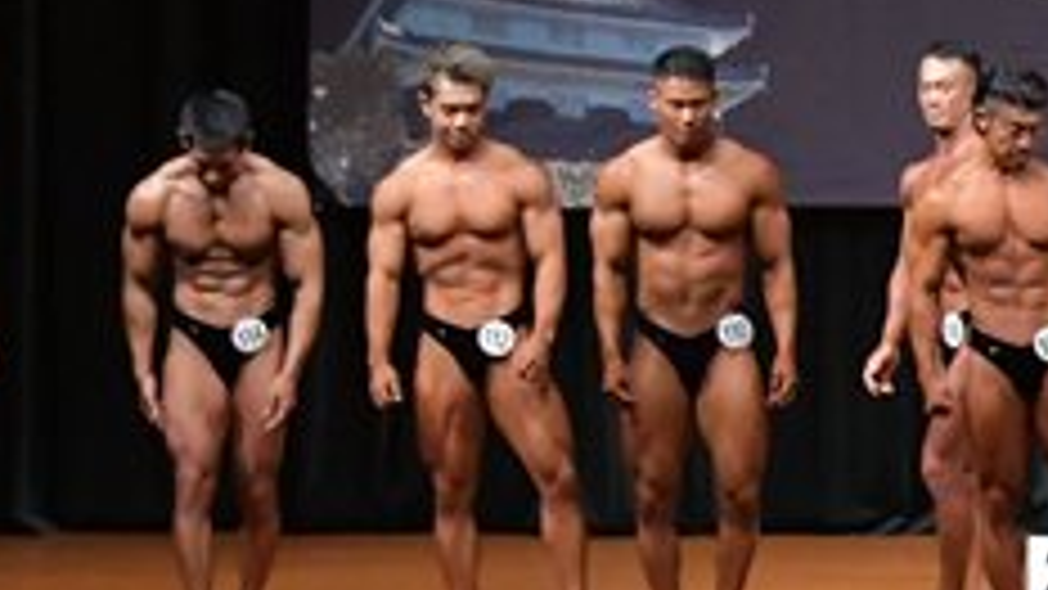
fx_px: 7558
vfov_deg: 4.5
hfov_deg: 7.9
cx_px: 1190
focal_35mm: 272
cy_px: 122
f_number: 5.6
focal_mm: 52
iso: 6400
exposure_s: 1/400
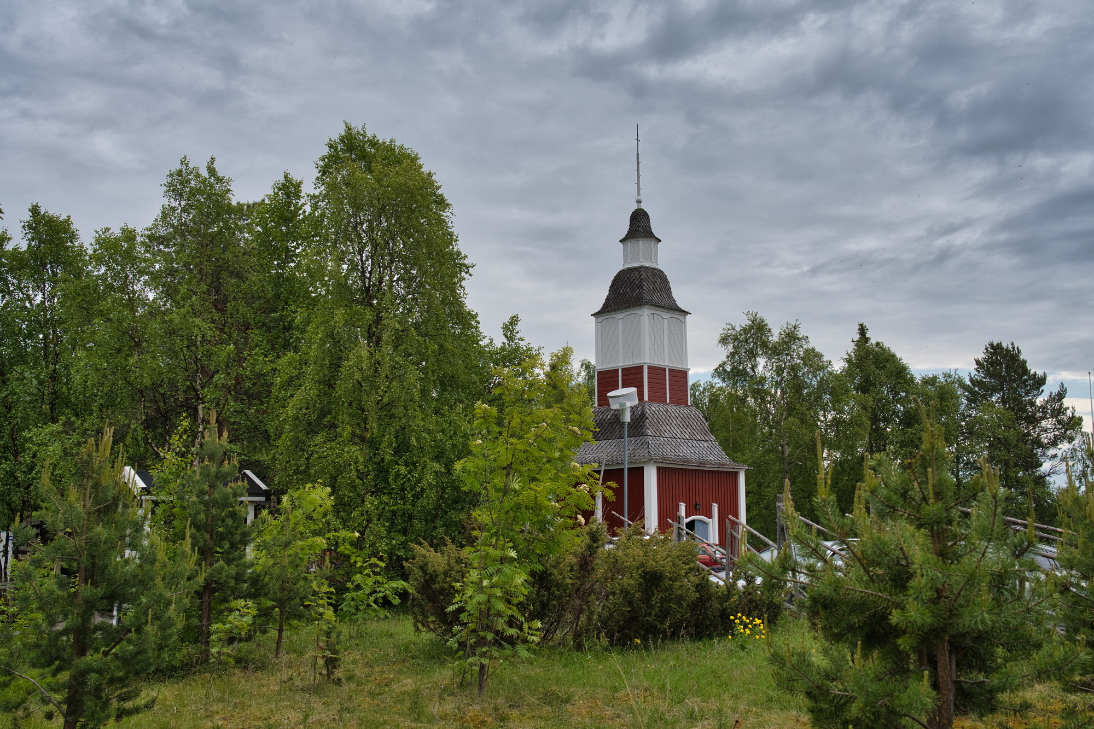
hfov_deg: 49.6
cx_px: 547
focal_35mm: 39
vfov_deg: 34.2
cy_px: 364
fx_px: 1185
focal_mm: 39
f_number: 7.1
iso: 160
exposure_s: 1/500
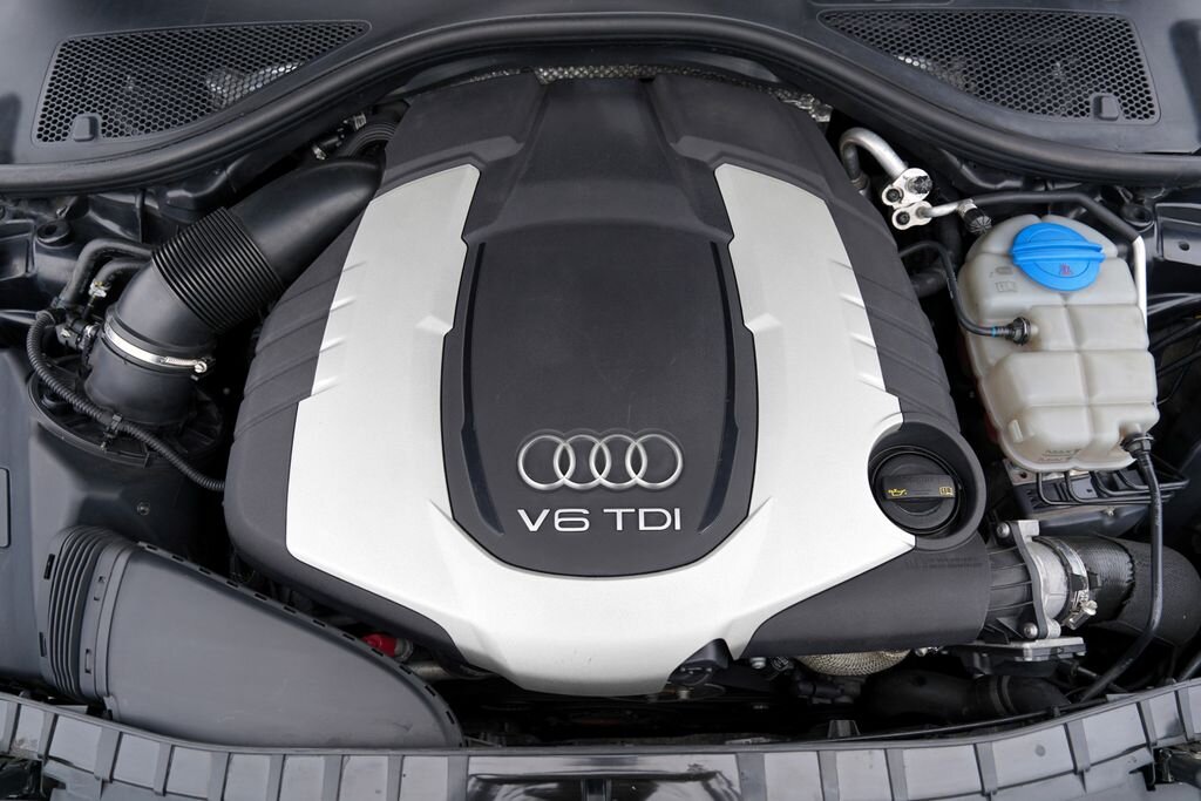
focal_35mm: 24
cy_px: 400
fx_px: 801
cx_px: 600
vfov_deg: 53.1
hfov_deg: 73.7
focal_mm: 24
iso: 100
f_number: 4
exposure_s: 1/60
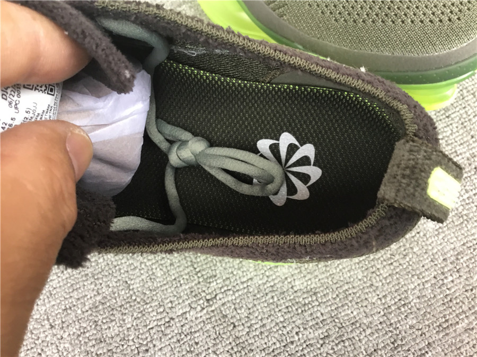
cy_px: 178
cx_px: 238
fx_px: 427
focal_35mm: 31
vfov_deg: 45.4
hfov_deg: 58.4
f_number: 2.4
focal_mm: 3.3
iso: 50
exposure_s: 1/33
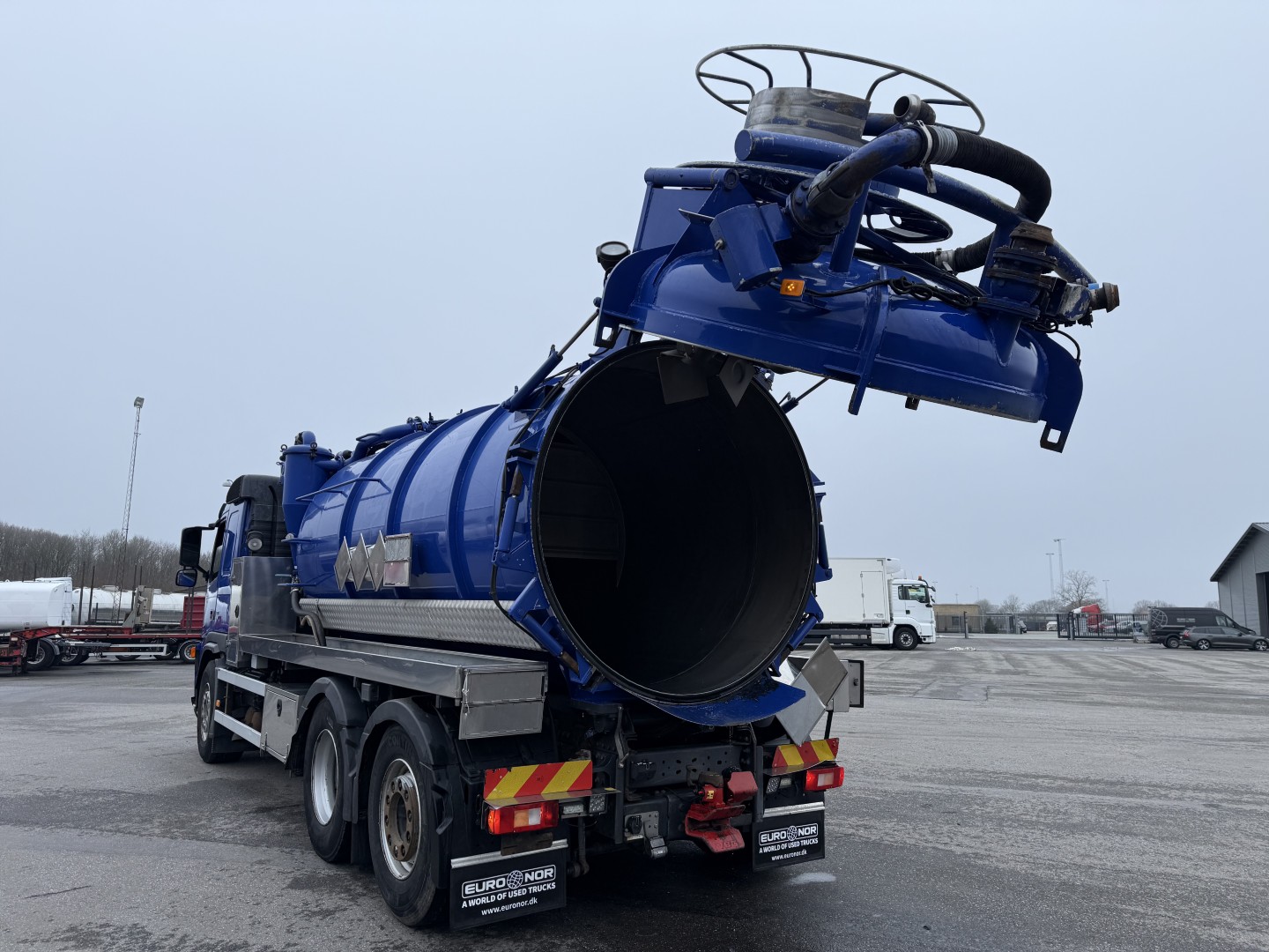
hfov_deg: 71.6
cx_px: 634
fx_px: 880
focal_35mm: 24
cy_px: 476
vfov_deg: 56.8
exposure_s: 1/1618
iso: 80
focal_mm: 6.76
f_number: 1.78
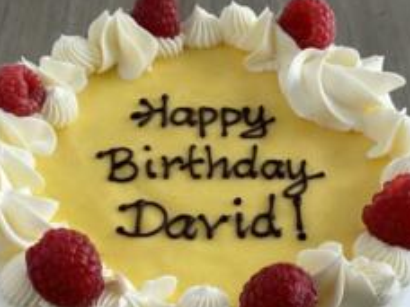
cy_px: 272
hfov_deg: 33.8
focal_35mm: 57
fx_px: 675
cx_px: 209
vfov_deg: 24.9
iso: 125
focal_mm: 4.25
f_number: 1.8
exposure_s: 1/60
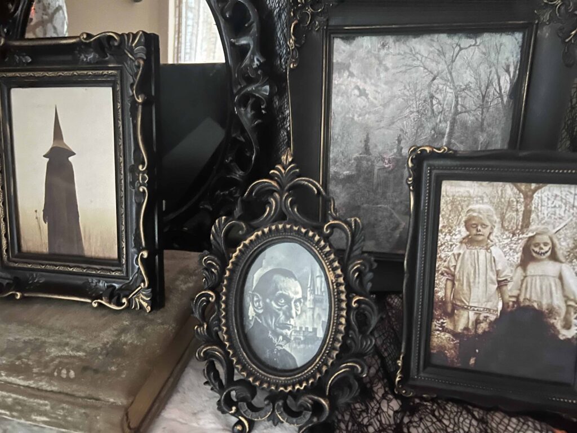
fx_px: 433
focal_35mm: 26
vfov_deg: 53.1
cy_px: 216
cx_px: 288
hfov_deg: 67.3
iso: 1000
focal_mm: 5.7
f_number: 1.5
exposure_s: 1/20
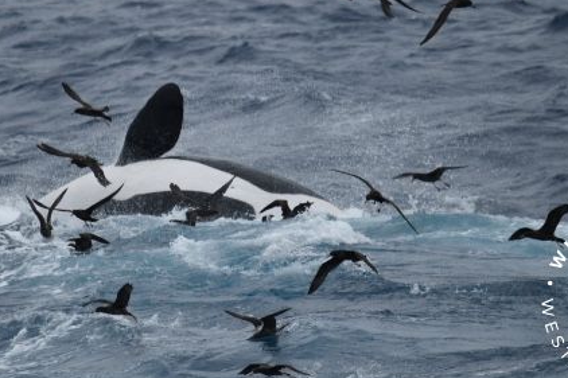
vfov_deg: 1.2
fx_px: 17947
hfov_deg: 1.8
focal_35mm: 1138
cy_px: 41
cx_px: 188
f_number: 6.3
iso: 1250
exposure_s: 1/8000
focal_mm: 600
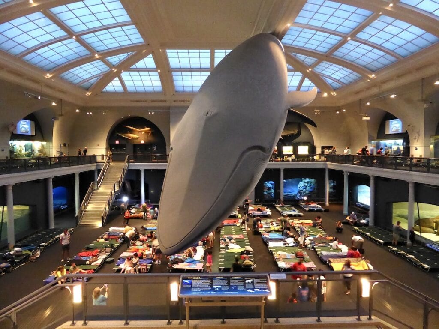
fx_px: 304
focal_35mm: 24
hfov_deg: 71.6
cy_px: 164
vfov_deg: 56.8
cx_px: 220
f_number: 3.3
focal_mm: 4.3
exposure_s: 1/4
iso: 1000
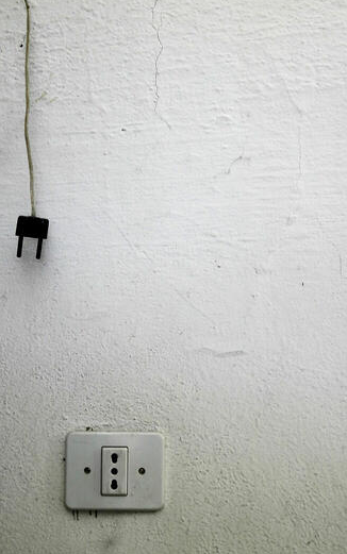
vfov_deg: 37.5
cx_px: 169
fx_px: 816
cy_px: 280
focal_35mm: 54
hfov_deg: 24.0
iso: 400
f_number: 2
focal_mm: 30
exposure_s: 1/25
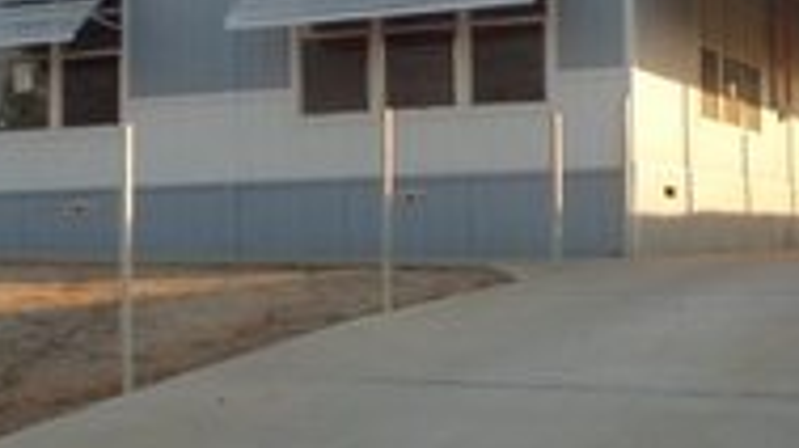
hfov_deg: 27.8
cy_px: 203
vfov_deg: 15.9
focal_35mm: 76
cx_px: 482
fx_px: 1609
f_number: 3.9
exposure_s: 1/320
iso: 100
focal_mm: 6.9
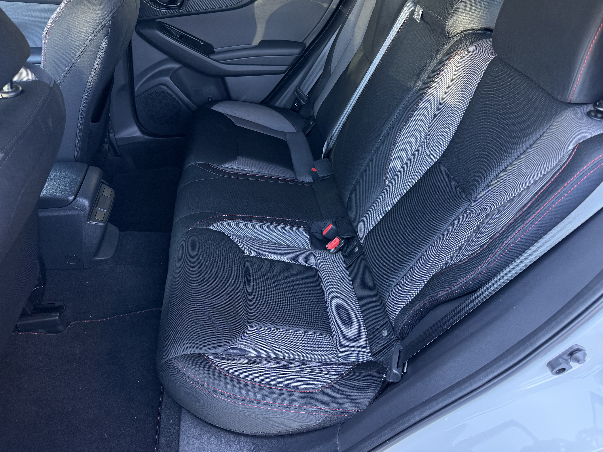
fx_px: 418
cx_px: 302
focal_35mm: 24
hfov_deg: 71.6
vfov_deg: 56.8
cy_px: 226
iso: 200
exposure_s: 1/81
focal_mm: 6.76
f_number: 1.78
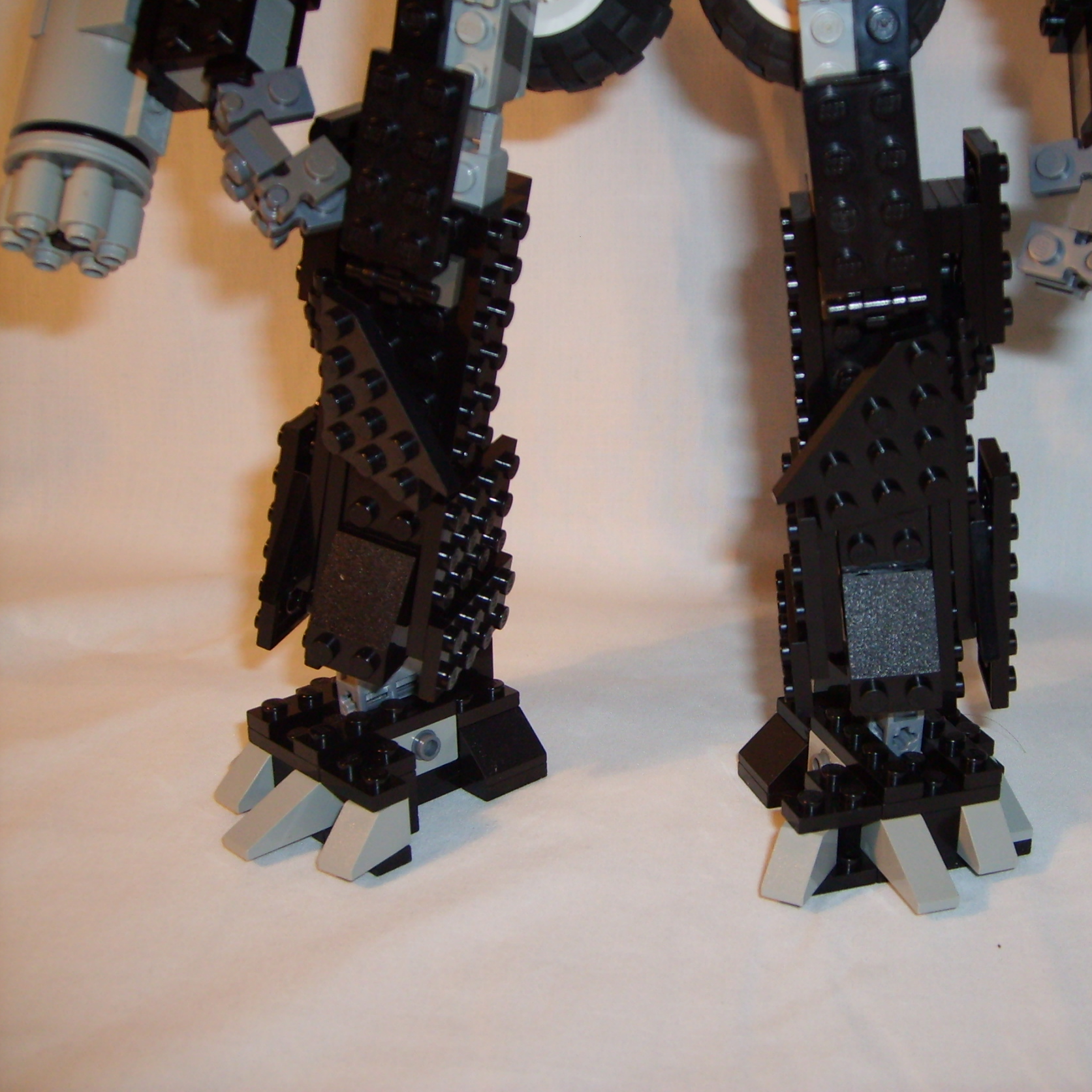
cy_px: 540
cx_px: 736
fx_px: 1499
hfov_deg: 39.5
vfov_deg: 40.0
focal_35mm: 42
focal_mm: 5.8
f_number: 2.8
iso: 100
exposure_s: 1/45
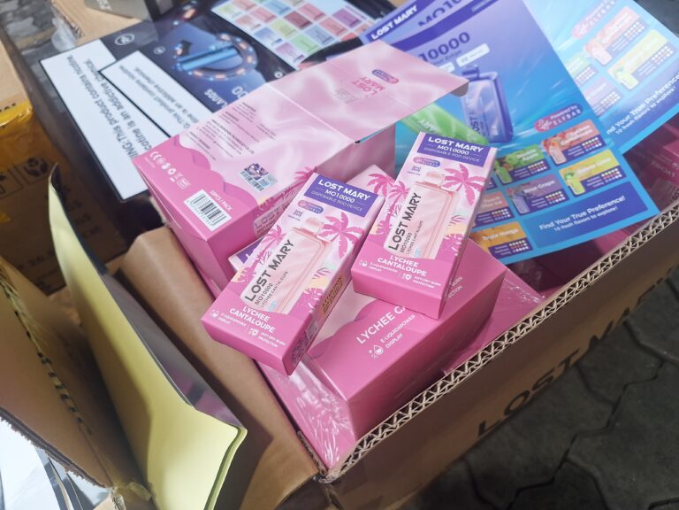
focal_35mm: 23
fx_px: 451
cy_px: 255
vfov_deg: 58.9
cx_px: 340
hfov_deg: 73.9
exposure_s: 1/120
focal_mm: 5.54
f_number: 1.8
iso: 50
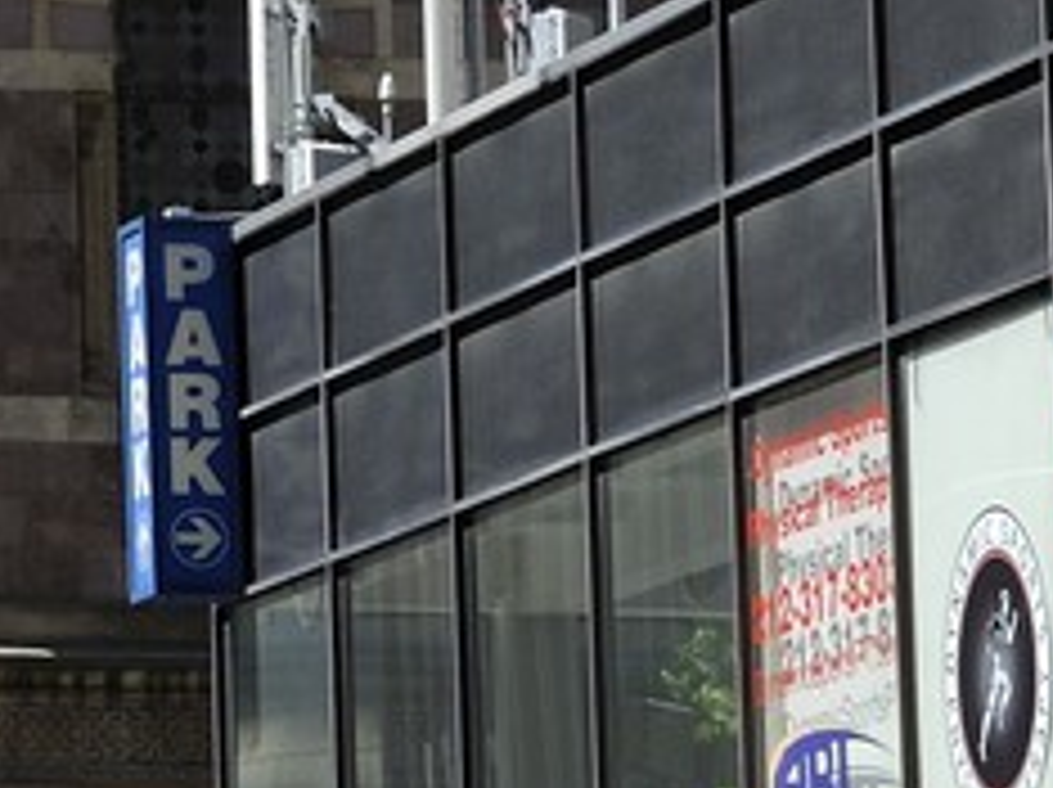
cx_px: -1246
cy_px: -734
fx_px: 12398
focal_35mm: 408
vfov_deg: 3.6
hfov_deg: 4.8
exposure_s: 1/200
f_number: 8
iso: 200
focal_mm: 62
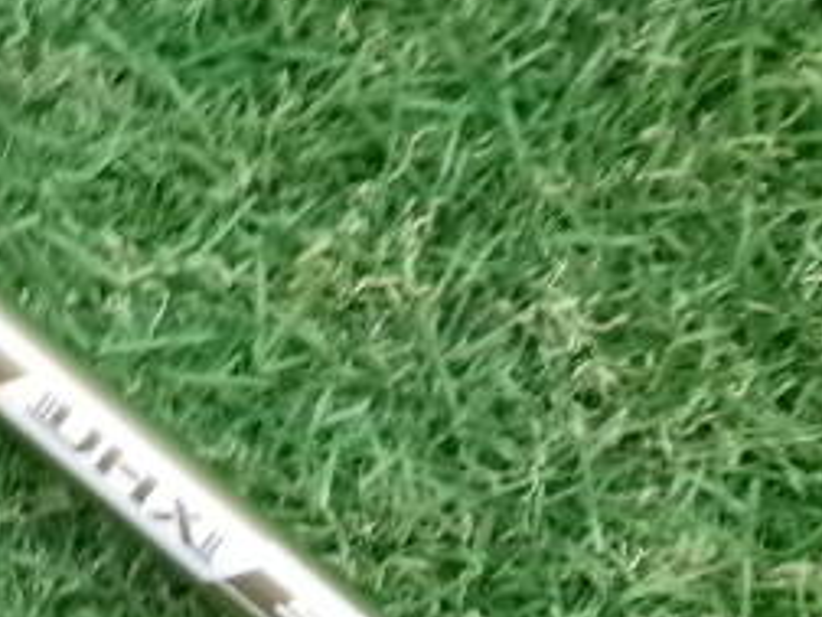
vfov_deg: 20.7
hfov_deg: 26.1
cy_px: 366
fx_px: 1686
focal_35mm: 71
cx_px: 23
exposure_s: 1/34
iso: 800
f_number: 3.9
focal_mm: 5.1
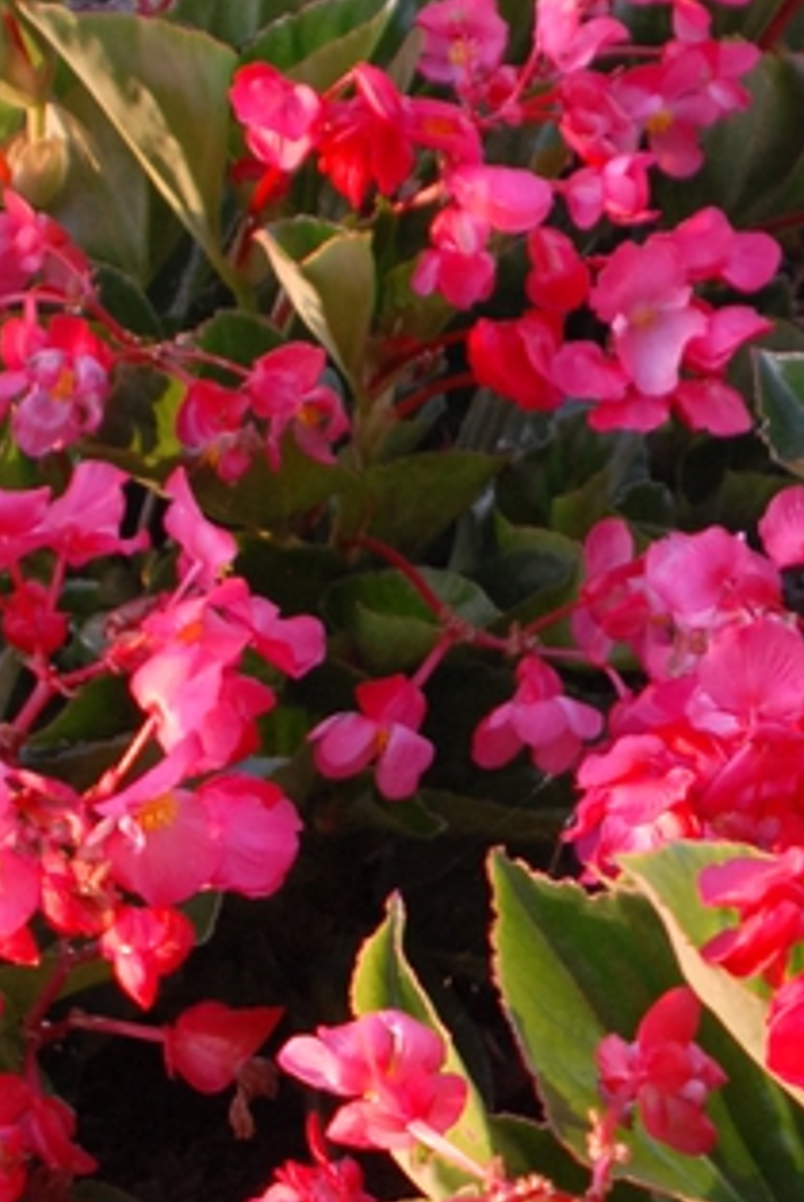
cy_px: 1060
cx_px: 1231
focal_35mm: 137
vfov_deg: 14.8
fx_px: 4579
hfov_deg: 9.7
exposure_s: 1/80
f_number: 4.5
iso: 400
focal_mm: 28
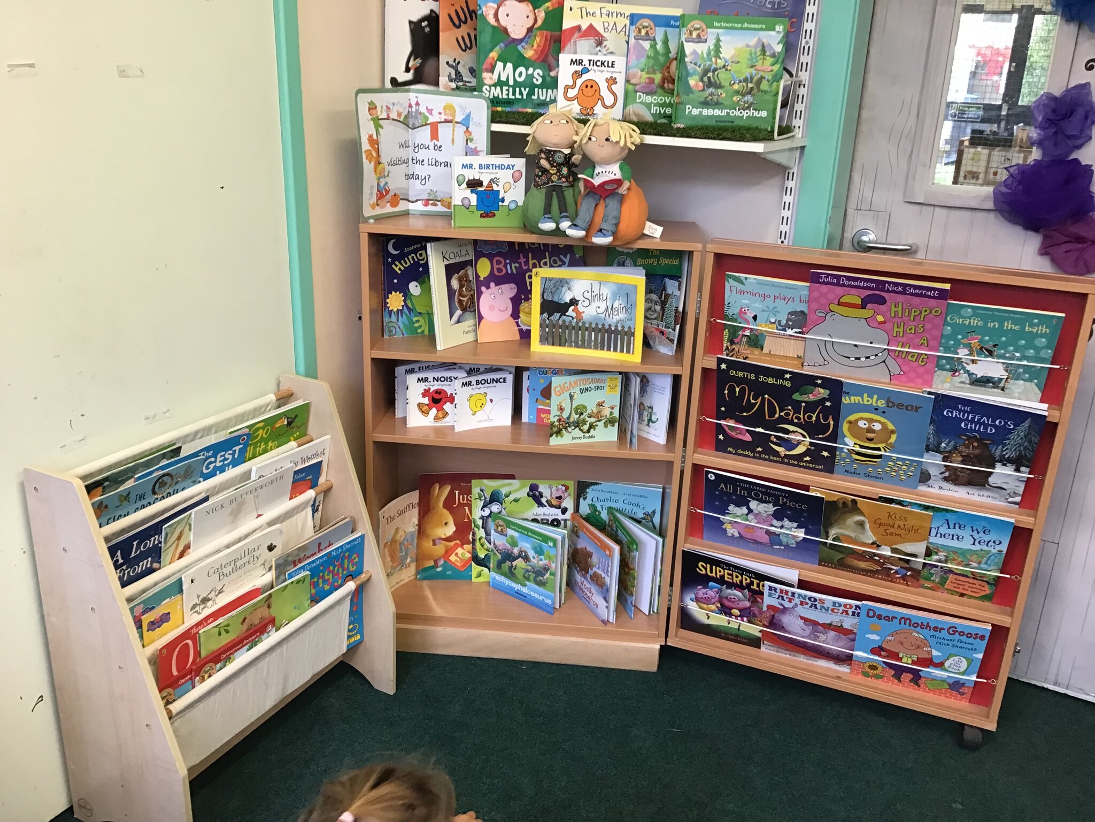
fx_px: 981
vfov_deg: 45.4
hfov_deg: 58.4
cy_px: 411
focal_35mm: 31
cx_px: 548
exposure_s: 1/33
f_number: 2.4
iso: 80
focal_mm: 3.3
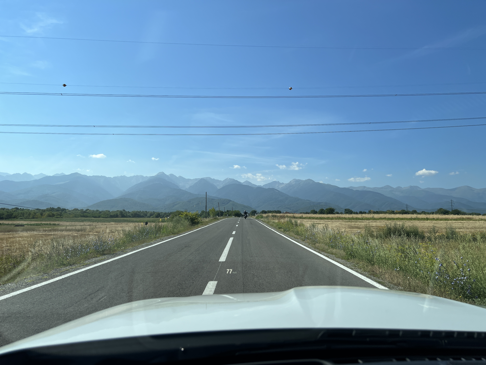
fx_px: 365
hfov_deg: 67.3
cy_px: 182
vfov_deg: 53.1
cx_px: 243
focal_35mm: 26
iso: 50
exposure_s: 1/3968
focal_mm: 5.7
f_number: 1.5
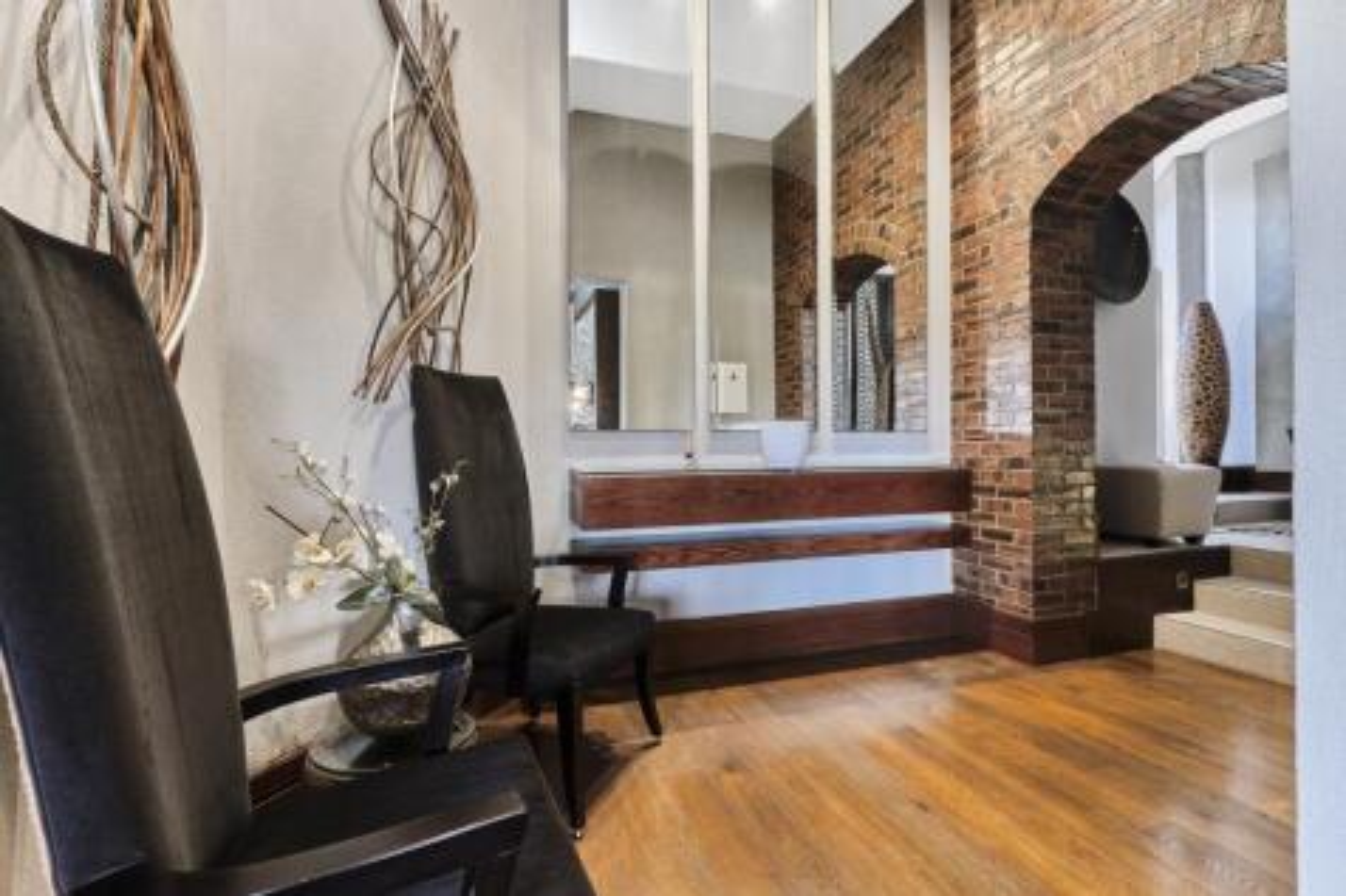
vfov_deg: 77.3
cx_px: 673
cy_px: 448
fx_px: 561
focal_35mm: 15
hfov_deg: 100.4
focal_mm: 10
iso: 800
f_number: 8
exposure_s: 1/6
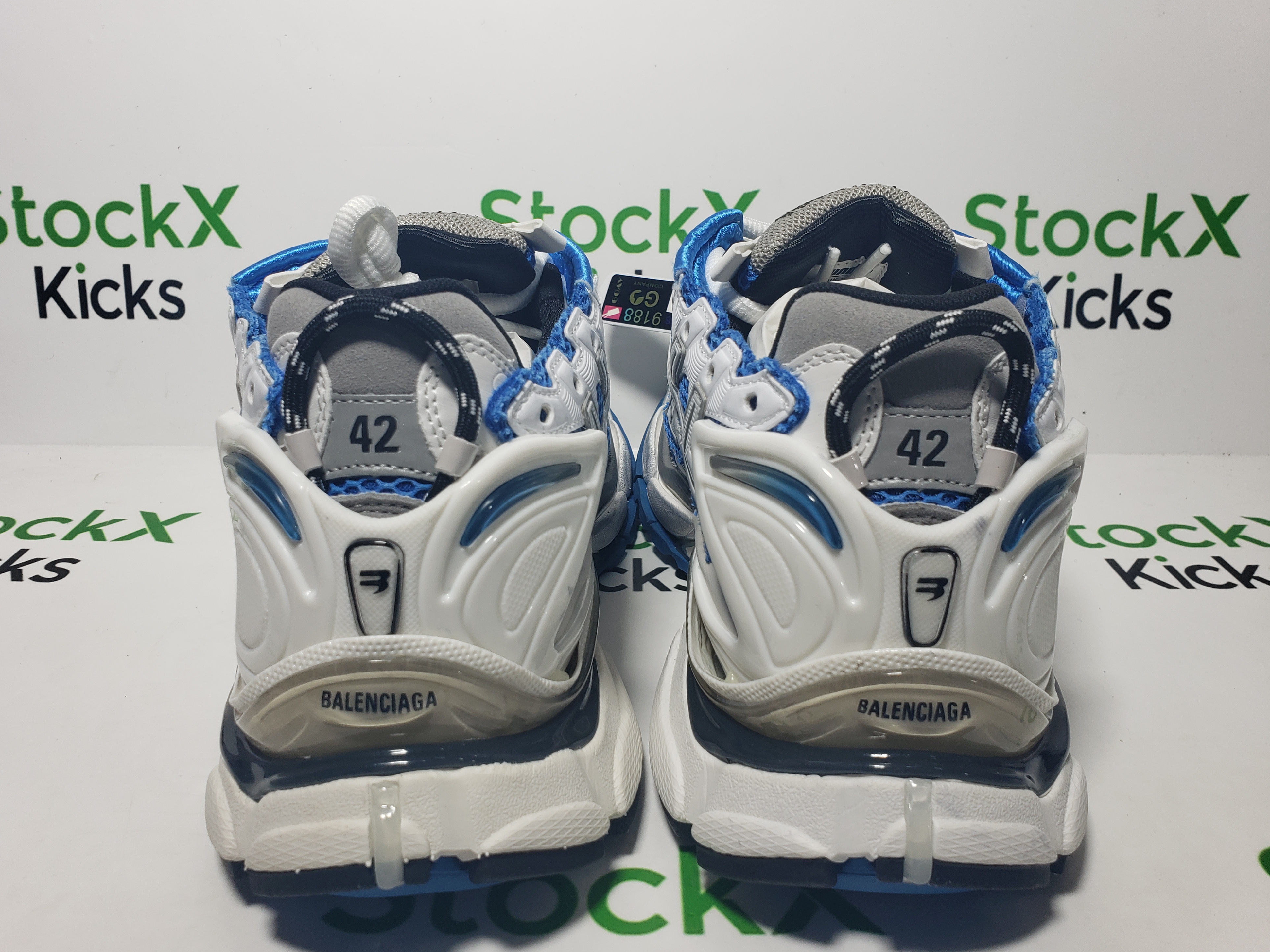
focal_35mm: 27
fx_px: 991
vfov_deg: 51.4
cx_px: 619
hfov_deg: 65.3
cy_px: 480
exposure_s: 1/202
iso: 50
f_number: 2.4
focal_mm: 4.3
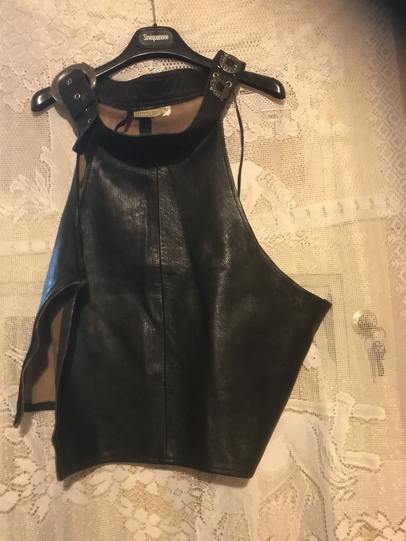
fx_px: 438
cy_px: 270
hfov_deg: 49.7
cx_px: 203
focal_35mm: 28
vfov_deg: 63.4
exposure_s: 1/5
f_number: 1.8
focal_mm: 3.99
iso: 100
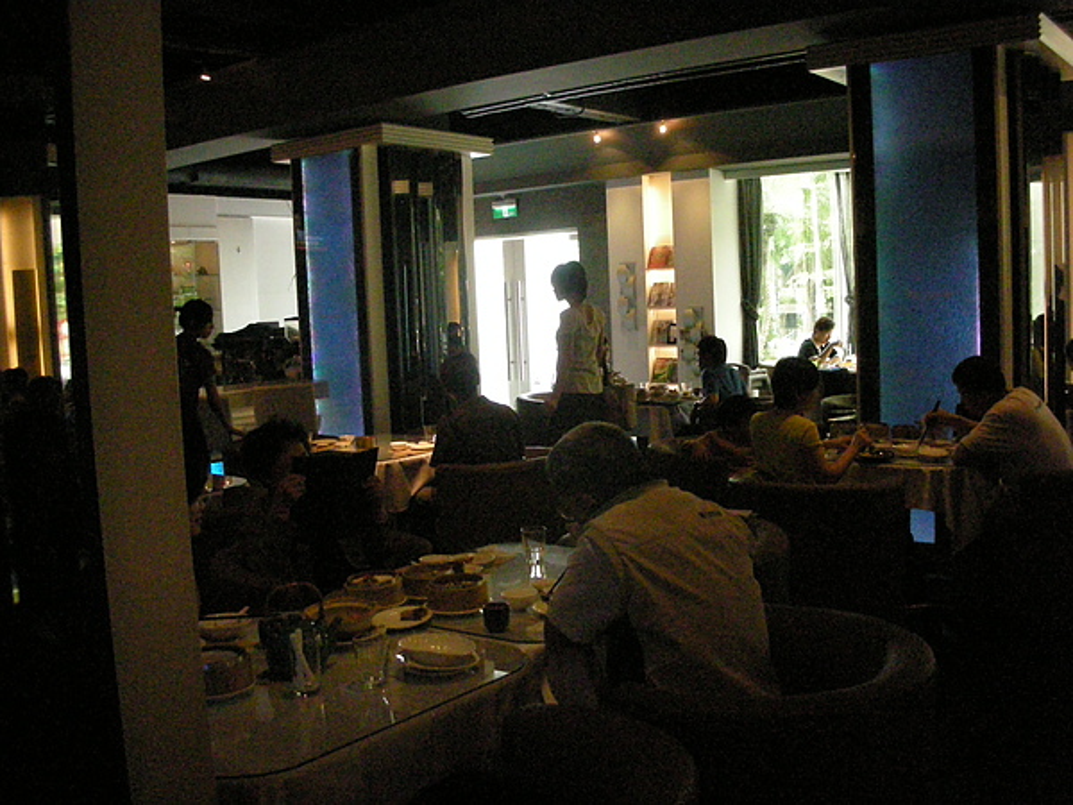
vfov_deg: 40.7
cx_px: 536
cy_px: 402
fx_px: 1085
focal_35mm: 35
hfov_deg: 52.6
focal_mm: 5.8
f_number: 2.8
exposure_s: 1/128
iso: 790
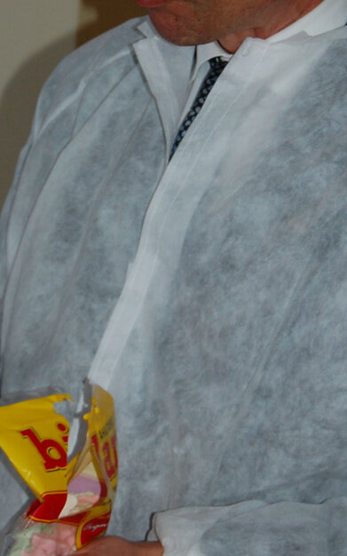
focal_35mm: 148
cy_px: 109
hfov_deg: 8.9
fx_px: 2240
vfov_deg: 14.1
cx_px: 114
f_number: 5.3
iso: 400
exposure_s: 1/60
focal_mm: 42
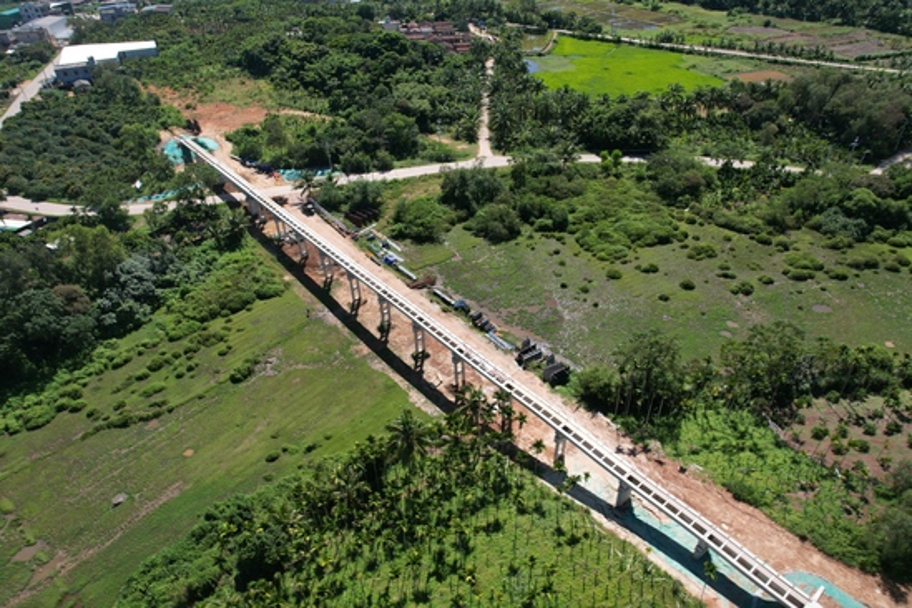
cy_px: 304
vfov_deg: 57.2
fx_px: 557
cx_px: 456
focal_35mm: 22
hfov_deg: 78.6
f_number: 2.8
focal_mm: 8.38
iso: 100
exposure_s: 1/400
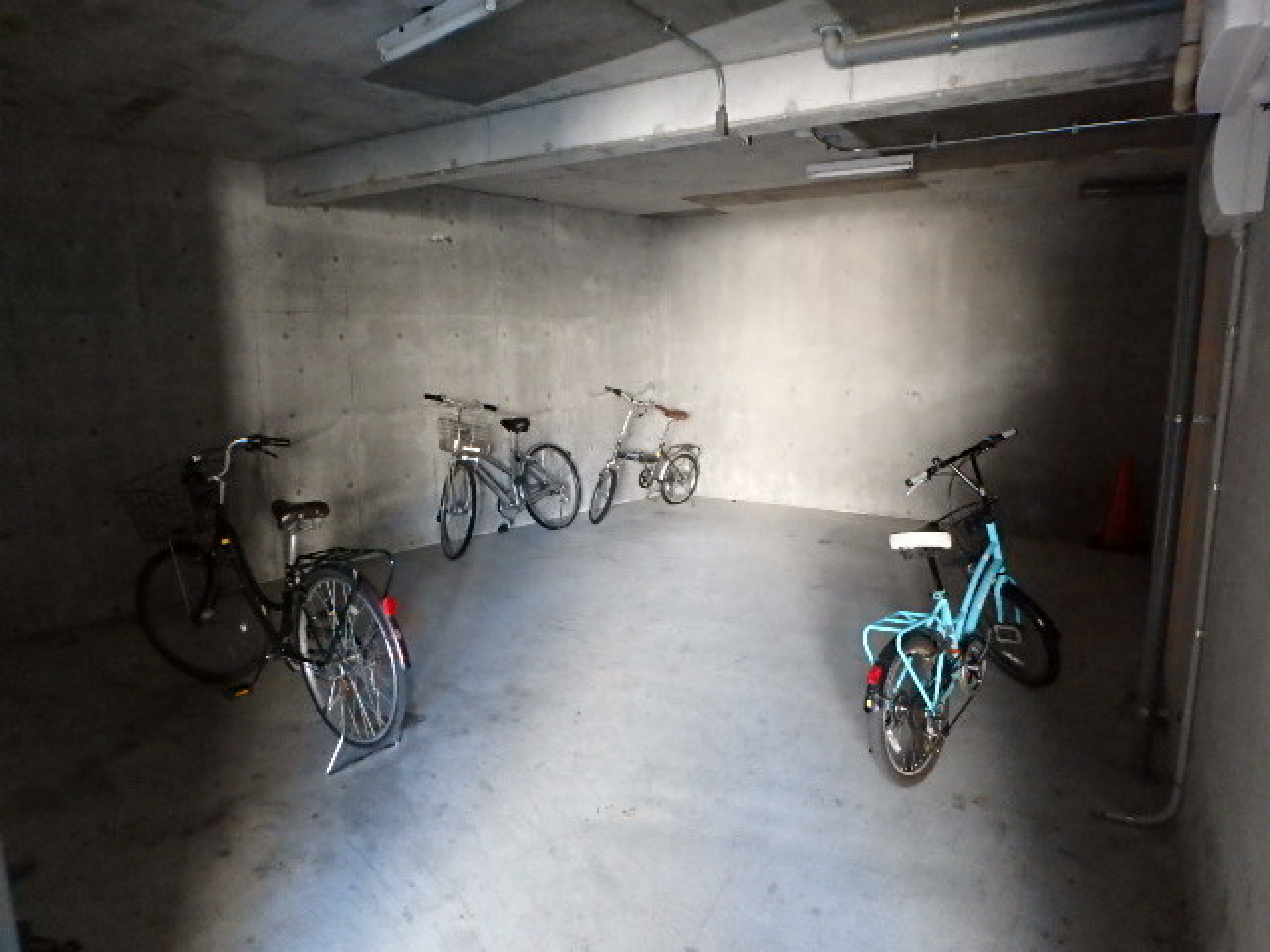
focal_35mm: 21
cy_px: 476
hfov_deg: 79.0
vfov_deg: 63.4
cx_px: 635
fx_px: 770
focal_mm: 3.7
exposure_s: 1/30
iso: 1250
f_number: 3.5
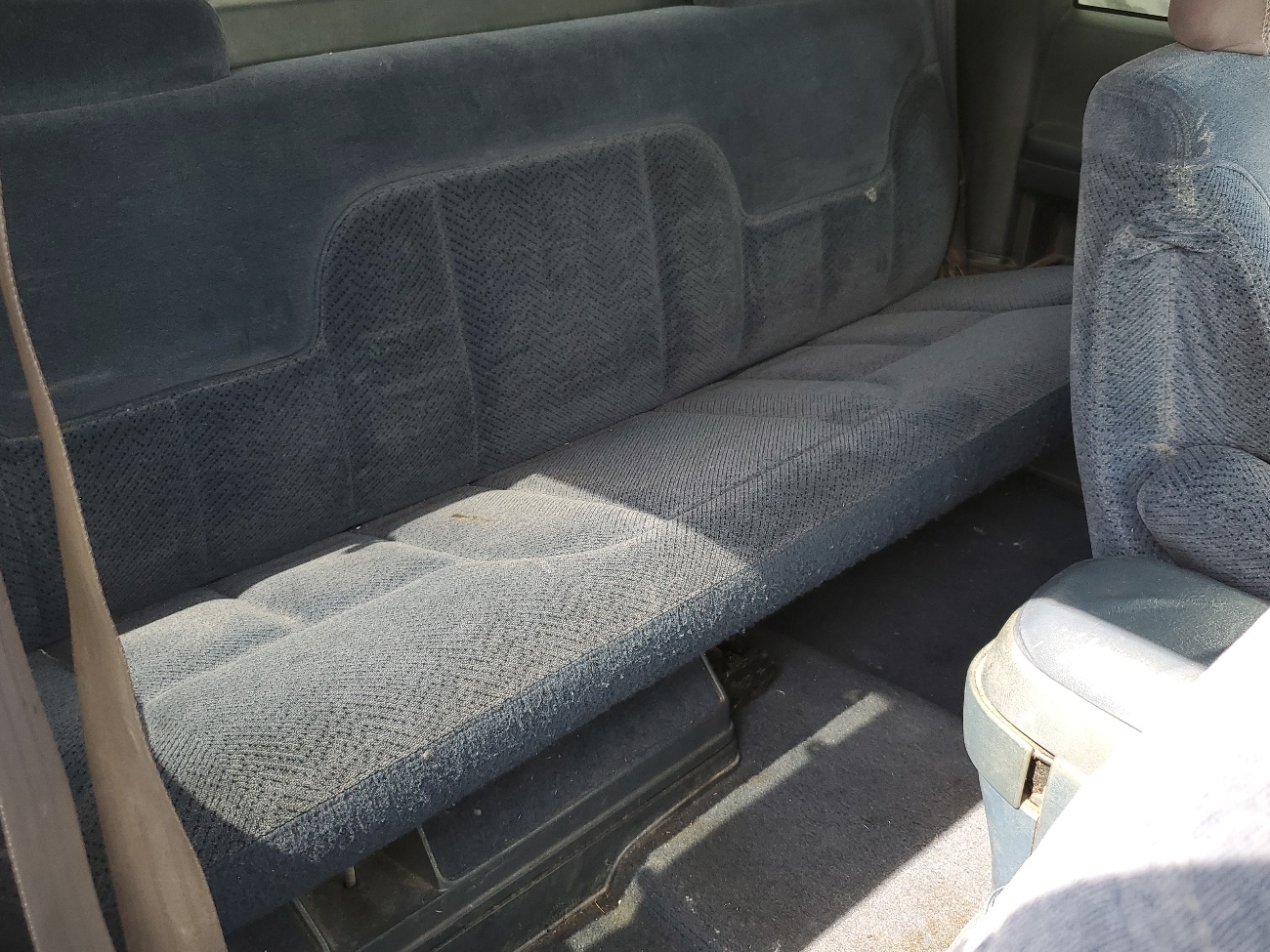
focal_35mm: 32
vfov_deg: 44.1
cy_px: 443
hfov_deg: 56.8
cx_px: 631
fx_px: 1174
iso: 50
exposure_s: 1/130
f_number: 1.5
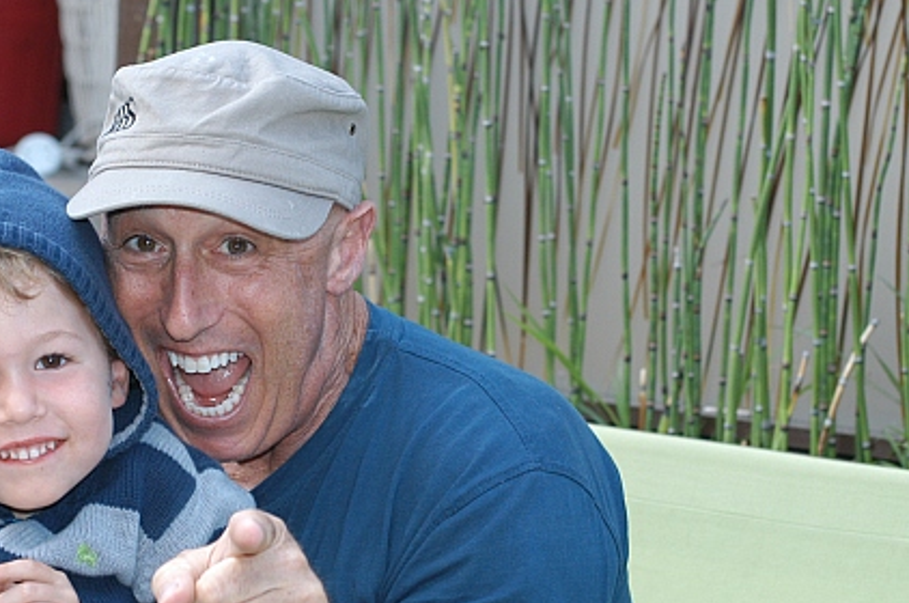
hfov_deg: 18.4
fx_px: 2798
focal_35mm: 111
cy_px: 359
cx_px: 297
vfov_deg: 12.3
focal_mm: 52
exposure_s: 1/125
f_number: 4
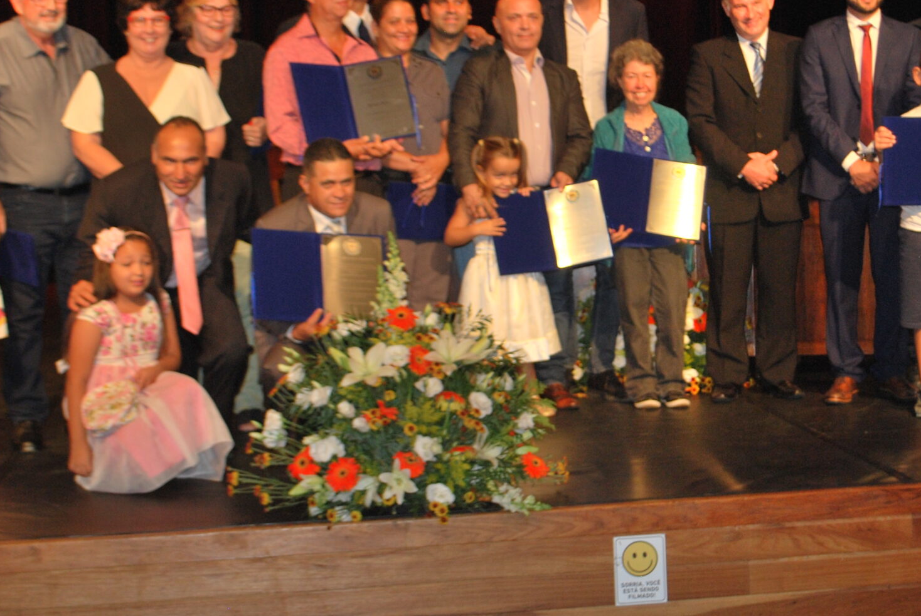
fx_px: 1944
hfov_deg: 26.6
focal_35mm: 76
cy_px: 241
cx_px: 556
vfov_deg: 18.0
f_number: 4.8
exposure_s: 1/60
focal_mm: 29
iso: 200
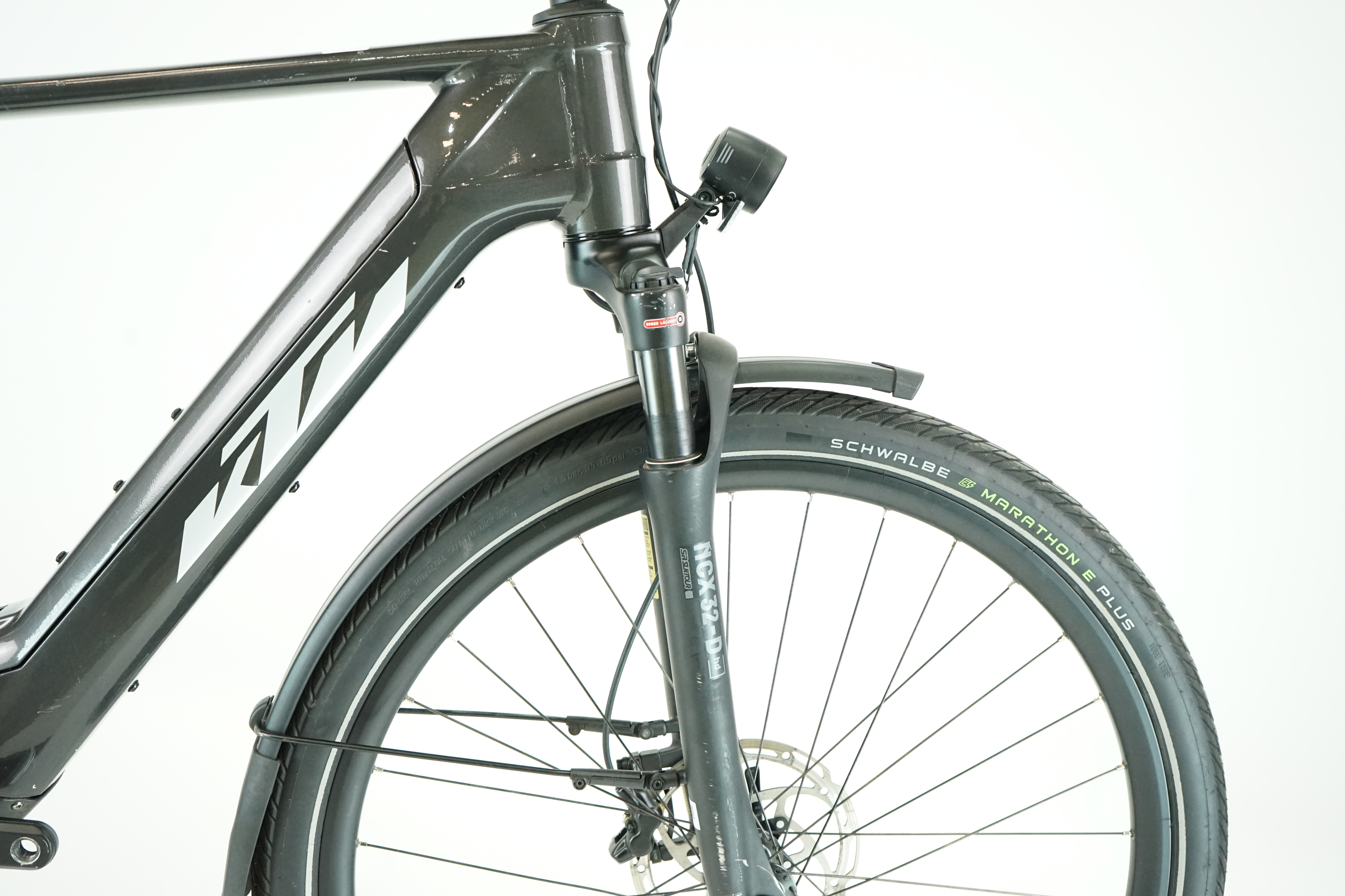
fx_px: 1382
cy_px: 448
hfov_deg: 51.9
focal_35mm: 37
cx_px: 672
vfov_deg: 35.9
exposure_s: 1/200
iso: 4000
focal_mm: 37
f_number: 5.6
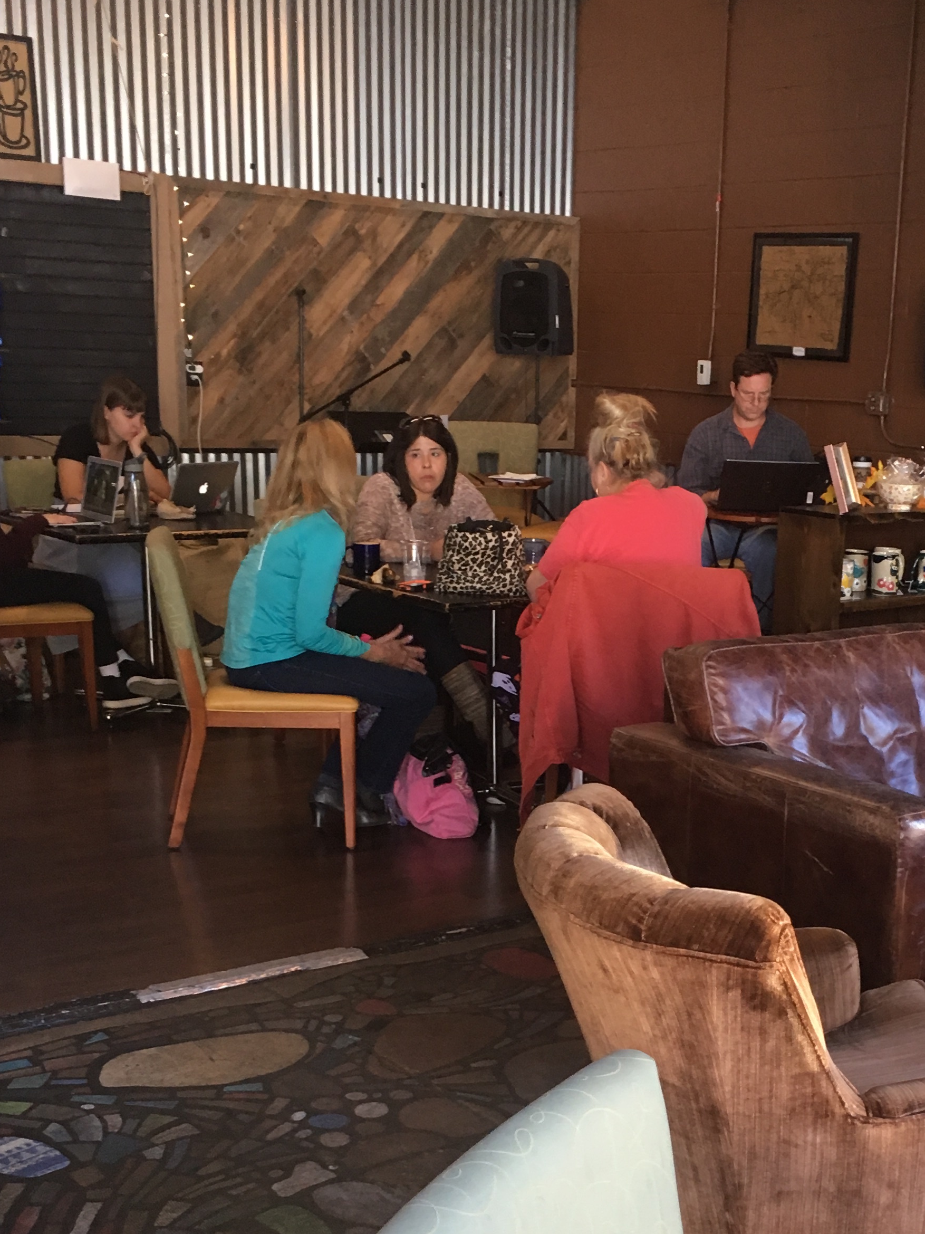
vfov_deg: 37.5
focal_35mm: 50
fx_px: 1782
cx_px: 649
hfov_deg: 28.8
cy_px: 888
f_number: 2.2
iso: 100
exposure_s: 1/30
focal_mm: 4.15
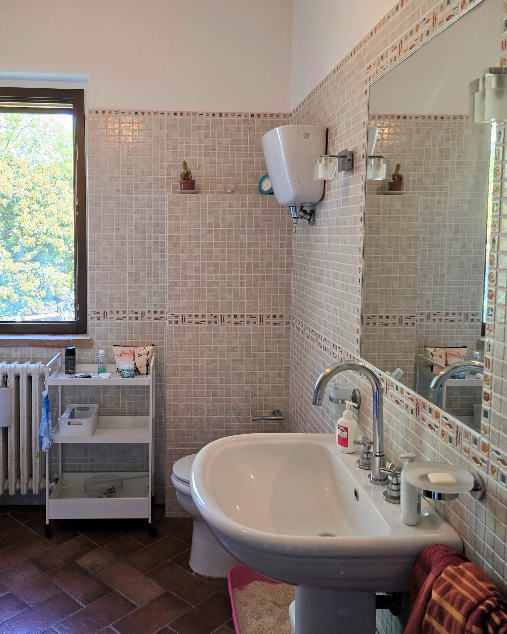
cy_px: 287
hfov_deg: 48.2
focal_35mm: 30
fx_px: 563
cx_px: 200
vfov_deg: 58.7
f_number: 1.7
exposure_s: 1/100
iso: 400
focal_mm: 6.3
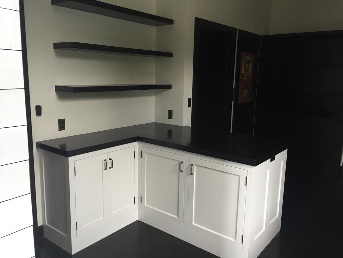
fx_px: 287
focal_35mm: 29
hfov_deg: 61.7
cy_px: 129
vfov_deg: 48.2
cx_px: 172
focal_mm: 4.15
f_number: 2.2
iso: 40
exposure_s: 1/30
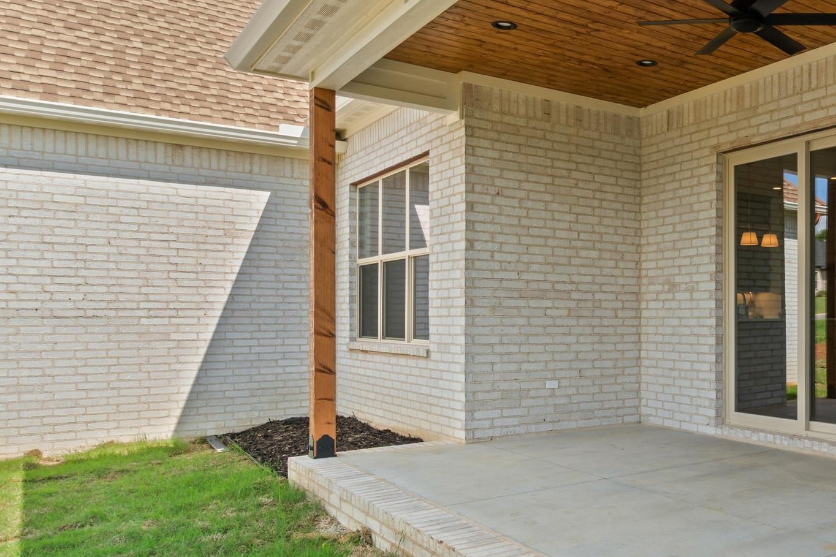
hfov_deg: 51.6
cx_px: 726
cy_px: 321
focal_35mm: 33
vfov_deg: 39.9
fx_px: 766
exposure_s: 1/50
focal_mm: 12
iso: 250
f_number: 9
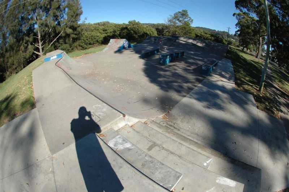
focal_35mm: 16
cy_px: 96
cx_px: 144
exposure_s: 1/640
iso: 800
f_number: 13
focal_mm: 10.5
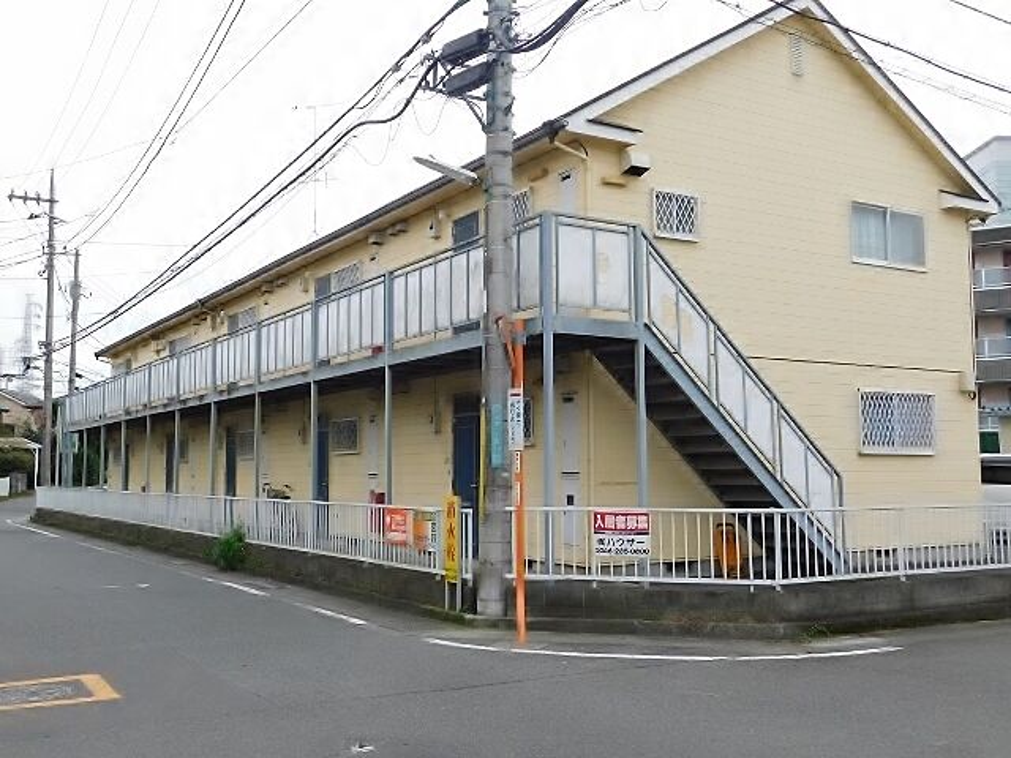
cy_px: 379
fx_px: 1051
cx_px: 506
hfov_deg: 51.4
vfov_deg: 39.7
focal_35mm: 36
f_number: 3.5
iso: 125
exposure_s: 1/640
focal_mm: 6.3
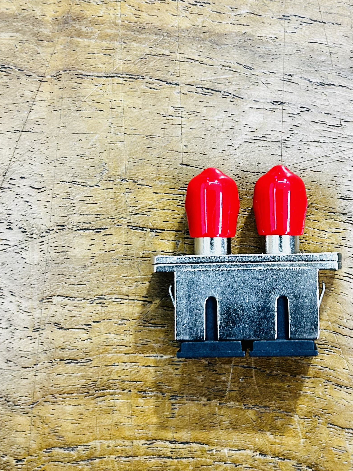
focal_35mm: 50
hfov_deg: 28.6
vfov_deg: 38.1
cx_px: 272
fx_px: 680
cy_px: 206
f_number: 1.5
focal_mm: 5.7
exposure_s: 1/50
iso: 320
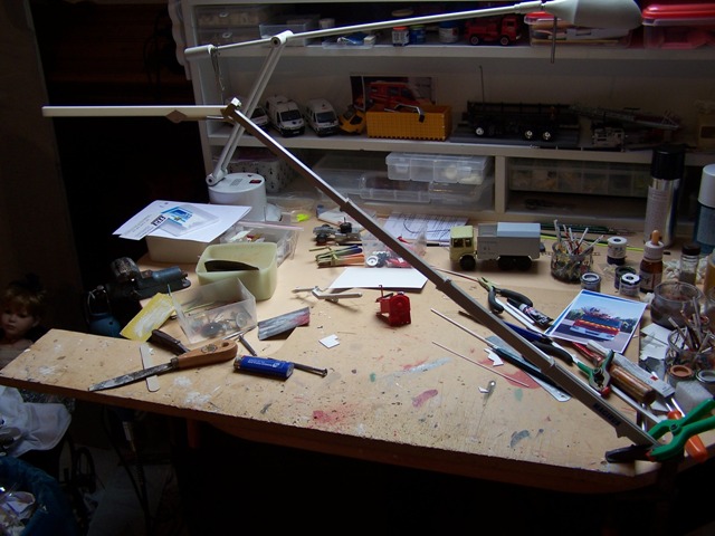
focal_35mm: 38
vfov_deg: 37.7
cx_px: 358
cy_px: 268
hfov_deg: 49.0
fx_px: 785
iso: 80
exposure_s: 1/45
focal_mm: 6.3
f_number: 2.8
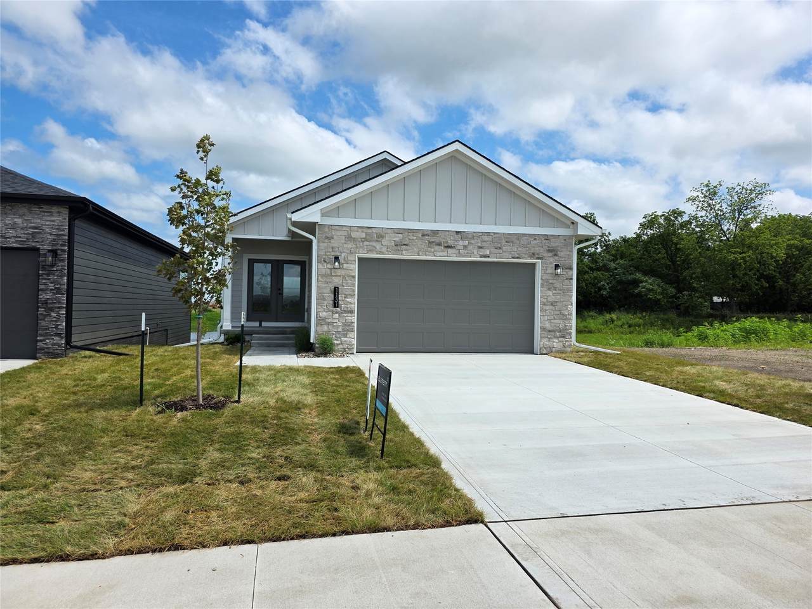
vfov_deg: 58.9
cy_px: 304
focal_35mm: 23
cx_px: 406
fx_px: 540
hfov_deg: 73.9
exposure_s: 1/7626
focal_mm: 6.3
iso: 80
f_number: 1.7
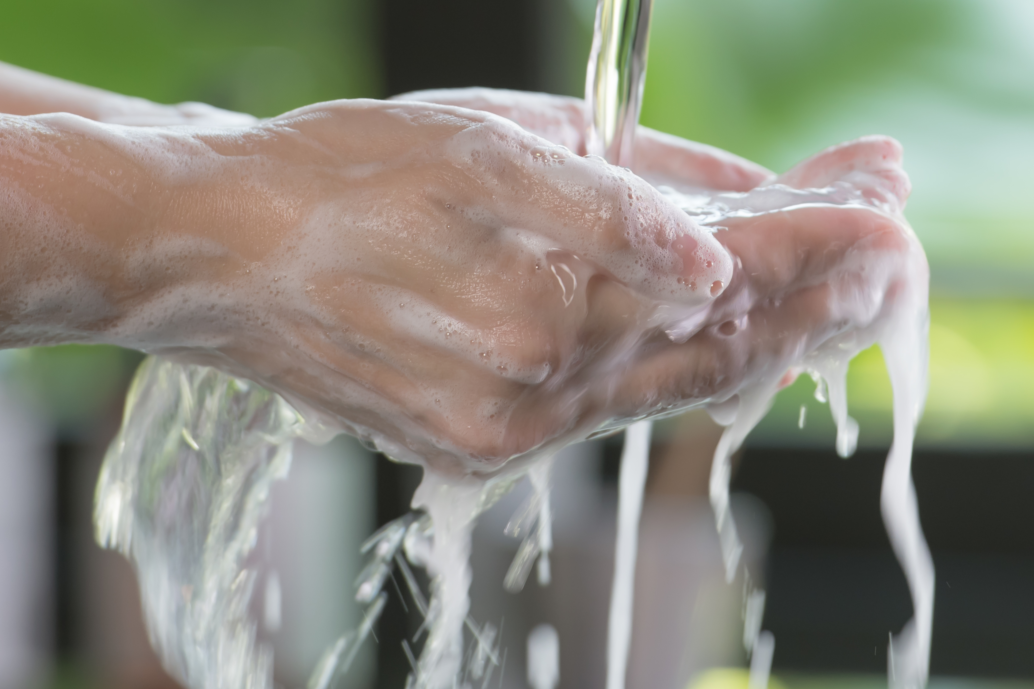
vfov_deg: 2.9
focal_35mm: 480
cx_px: 665
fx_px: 13786
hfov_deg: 4.3
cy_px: -56
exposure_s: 1/100
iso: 250
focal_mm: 200
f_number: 4
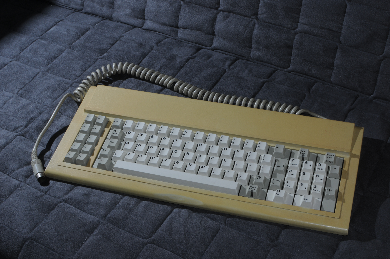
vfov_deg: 25.7
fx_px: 568
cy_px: 130
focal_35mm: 52
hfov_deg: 37.9
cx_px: 195
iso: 200
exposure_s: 1/60
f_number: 18
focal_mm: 35
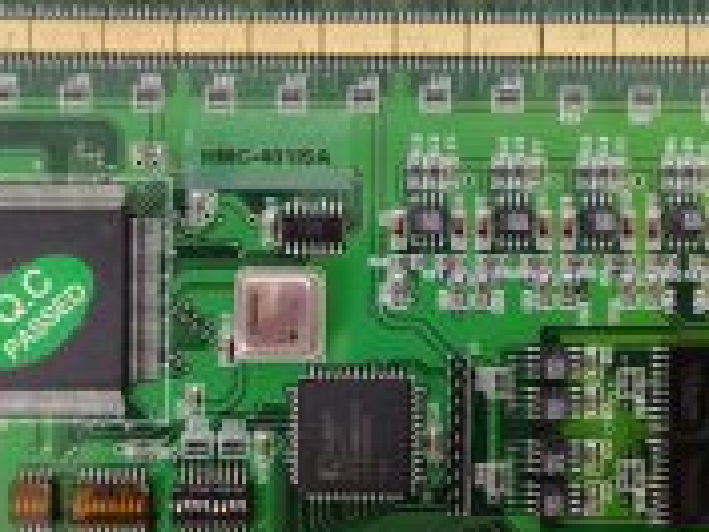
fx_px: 1208
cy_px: 282
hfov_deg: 32.5
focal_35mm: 59
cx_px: 459
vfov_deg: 24.8
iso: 1000
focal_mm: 5.58
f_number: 1.8
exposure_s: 1/24
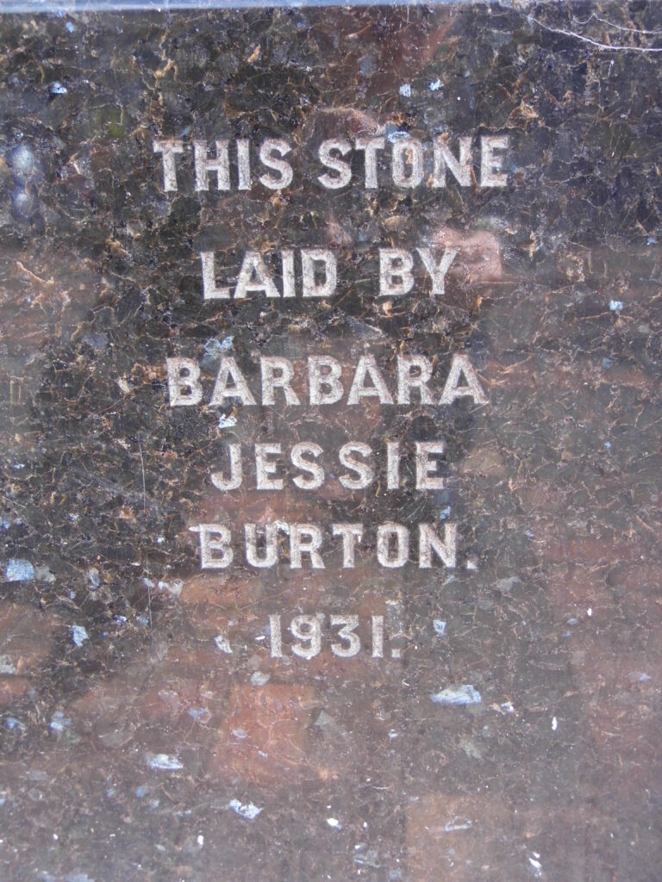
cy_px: 441
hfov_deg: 40.7
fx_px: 892
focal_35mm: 35
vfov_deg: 52.6
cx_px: 331
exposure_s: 1/60
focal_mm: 6.3
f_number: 3.2
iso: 100
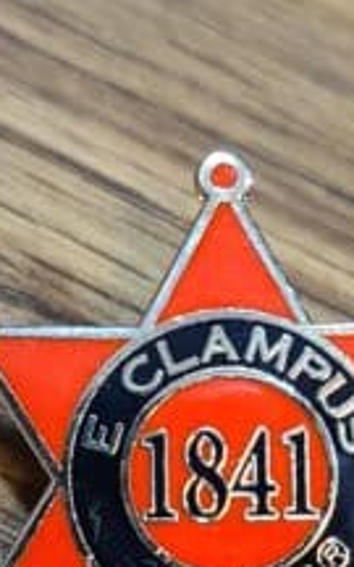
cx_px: 236
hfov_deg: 25.2
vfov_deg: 37.6
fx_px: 787
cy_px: 480
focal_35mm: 51
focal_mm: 5.4
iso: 320
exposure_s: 1/40
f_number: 1.8
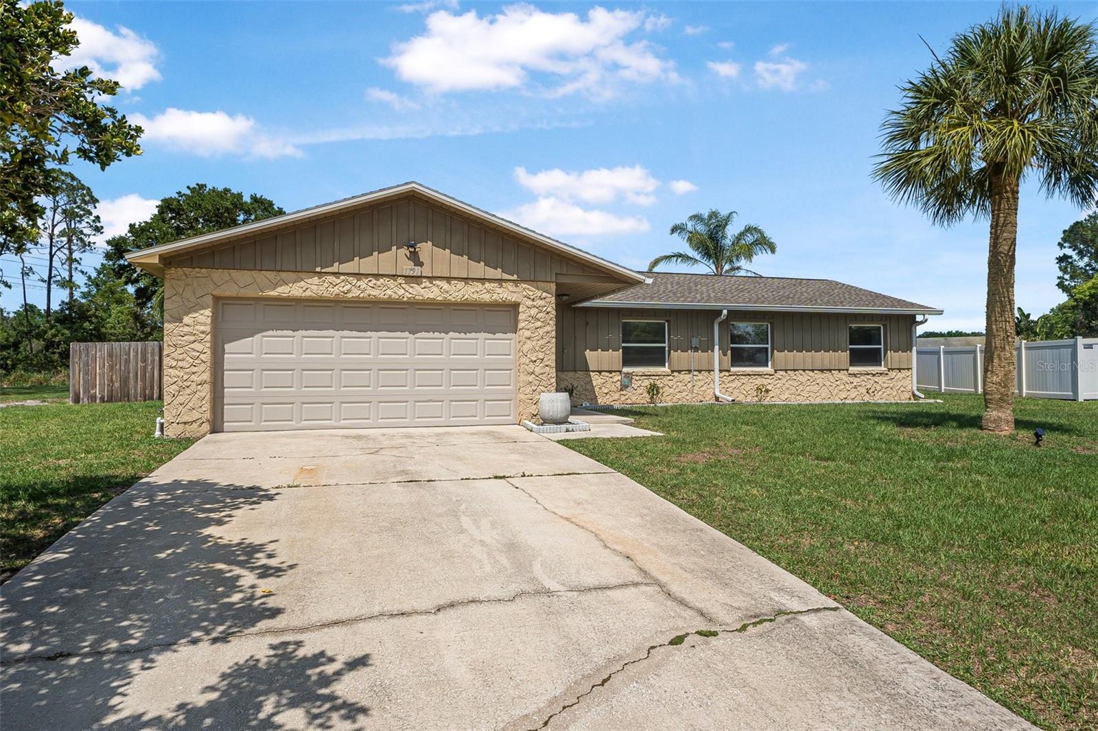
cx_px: 549
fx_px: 732
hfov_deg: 73.8
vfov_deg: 53.1
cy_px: 366
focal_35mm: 24
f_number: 10
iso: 100
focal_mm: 16
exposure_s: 1/320
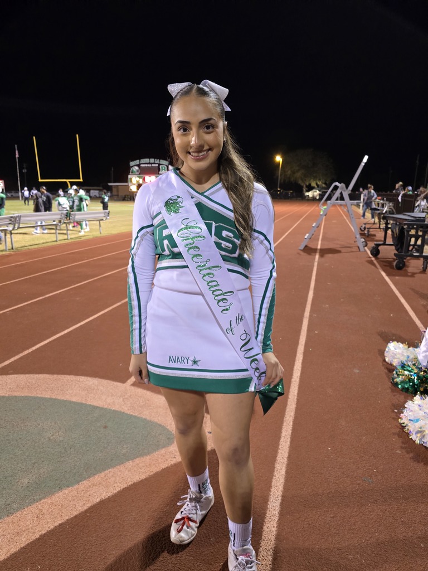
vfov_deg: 73.9
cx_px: 214
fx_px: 379
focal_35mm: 23
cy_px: 286
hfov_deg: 58.9
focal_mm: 6.3
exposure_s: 1/60
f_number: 1.7
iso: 800
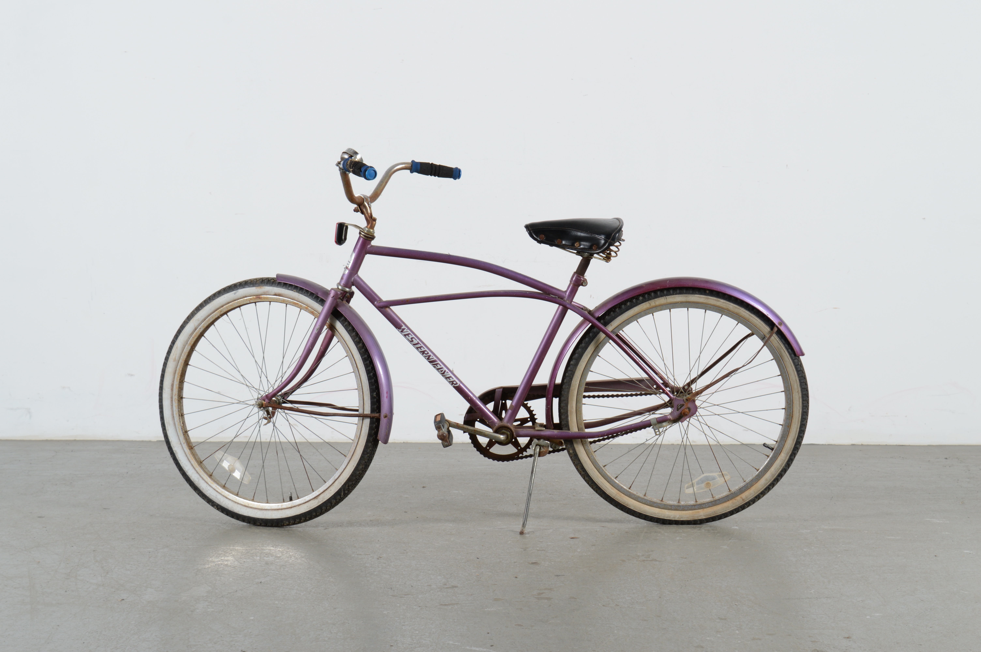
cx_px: 490
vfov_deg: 18.9
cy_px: 326
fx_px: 1960
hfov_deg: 28.1
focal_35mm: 72
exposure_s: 1/125
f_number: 14
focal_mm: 48
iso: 100
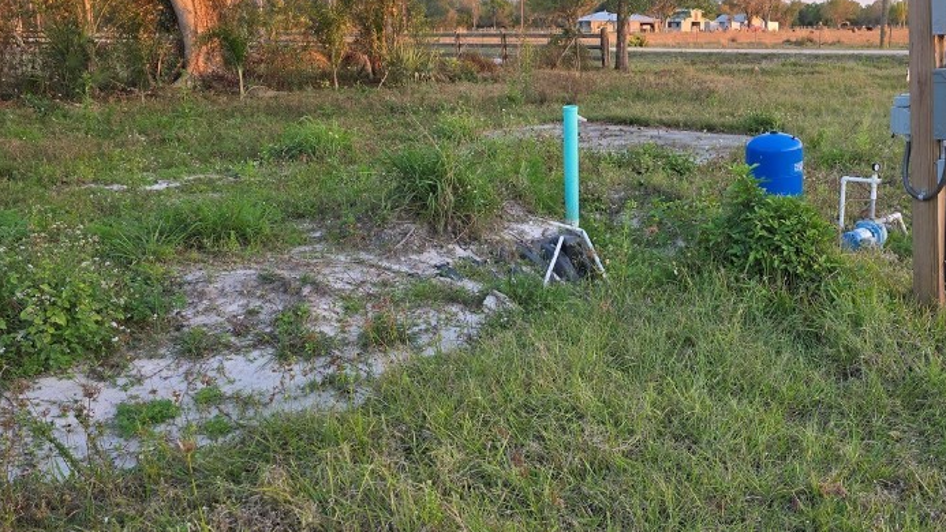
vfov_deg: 32.0
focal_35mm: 37
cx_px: 672
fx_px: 928
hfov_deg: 52.4
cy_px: 243
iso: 50
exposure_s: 1/180
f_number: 1.7
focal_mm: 6.3
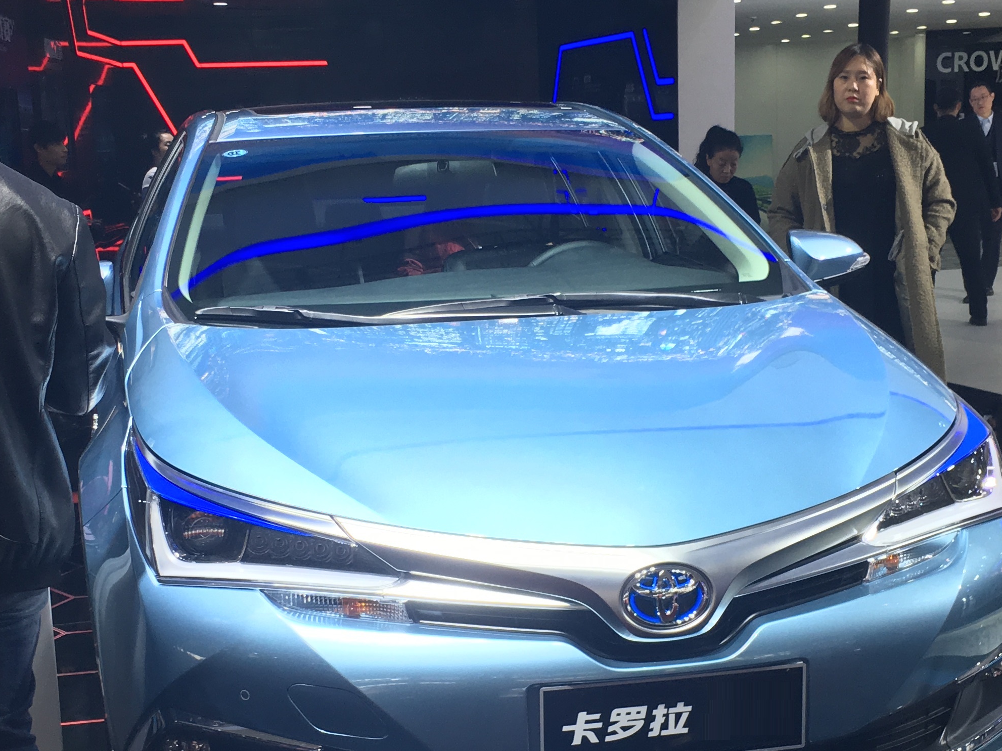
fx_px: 1708
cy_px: 497
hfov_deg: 32.7
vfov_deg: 24.7
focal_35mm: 59
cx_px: 535
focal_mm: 4.15
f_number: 2.2
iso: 40
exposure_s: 1/100
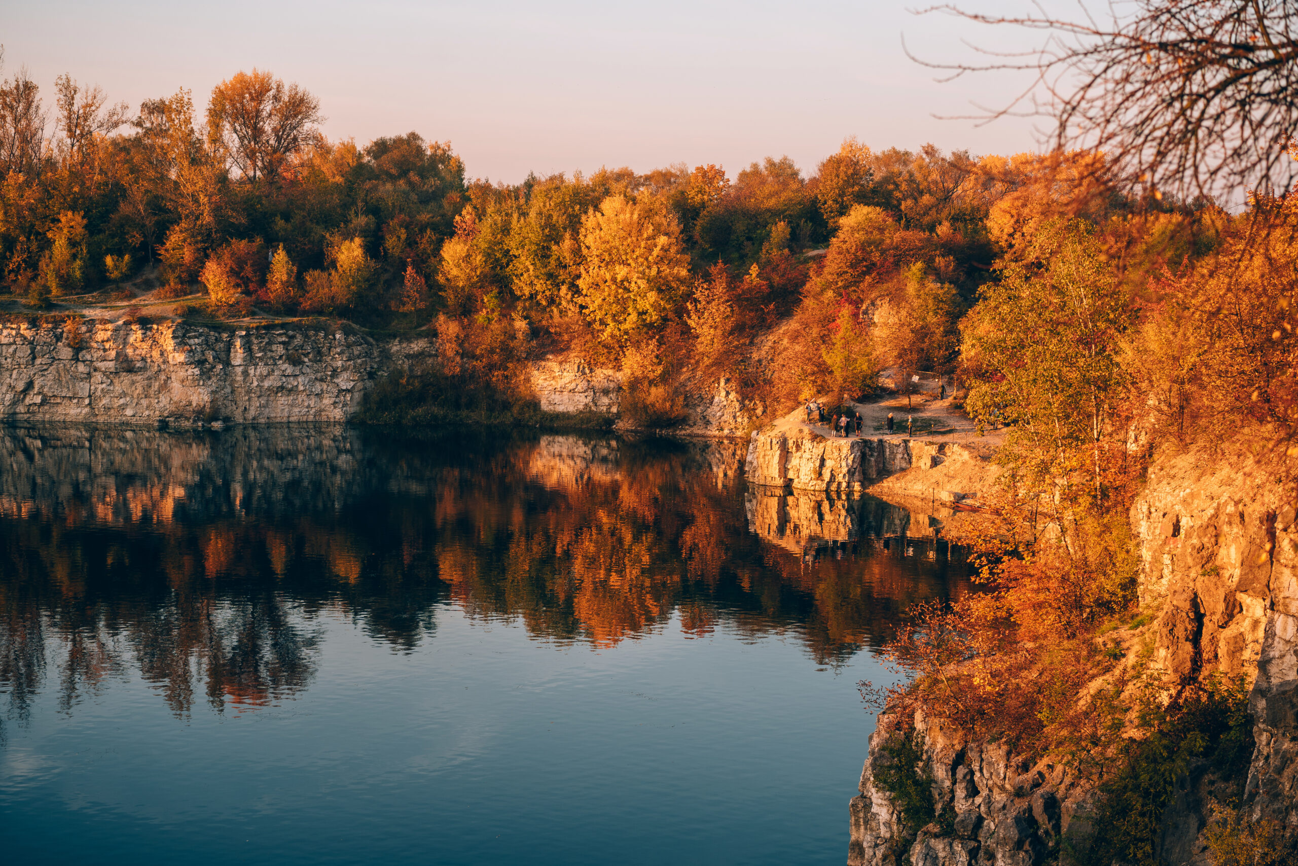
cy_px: 433
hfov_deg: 36.2
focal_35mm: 55
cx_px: 649
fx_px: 1983
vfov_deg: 24.6
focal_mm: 55
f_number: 3.5
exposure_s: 1/160
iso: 100
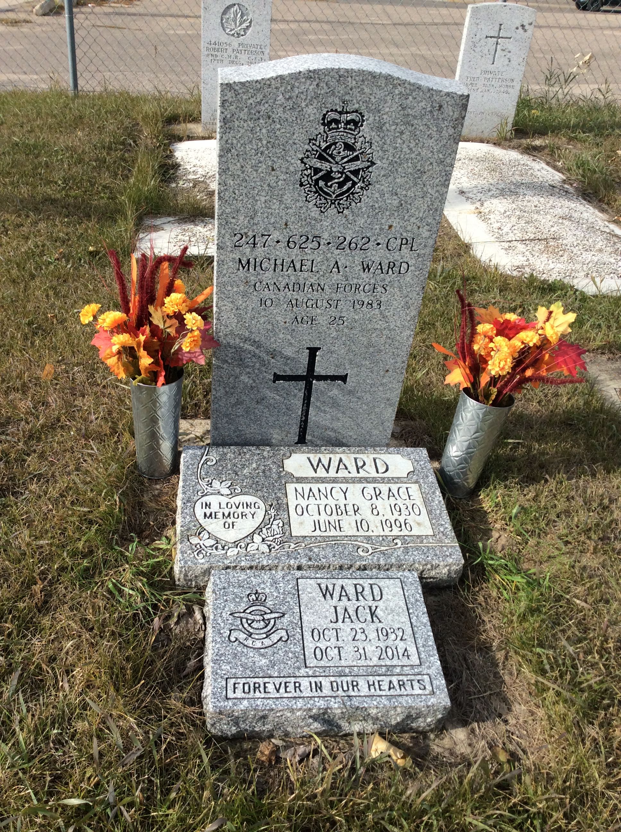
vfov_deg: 56.9
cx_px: 310
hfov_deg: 44.1
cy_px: 416
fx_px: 767
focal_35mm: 32
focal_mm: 3.3
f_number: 2.4
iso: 32
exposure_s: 1/1167
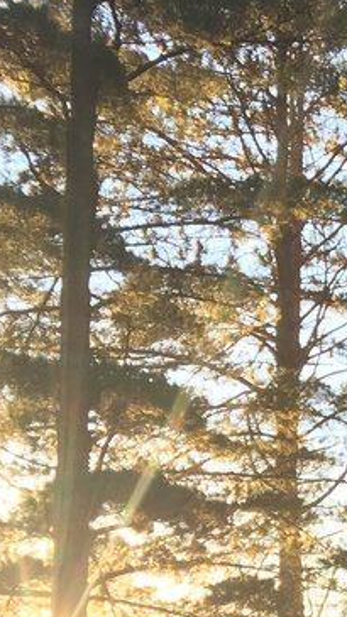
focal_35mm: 104
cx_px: 997
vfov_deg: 19.8
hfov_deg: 9.5
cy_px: 641
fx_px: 1703
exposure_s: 1/120
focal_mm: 4.15
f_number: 2.2
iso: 32
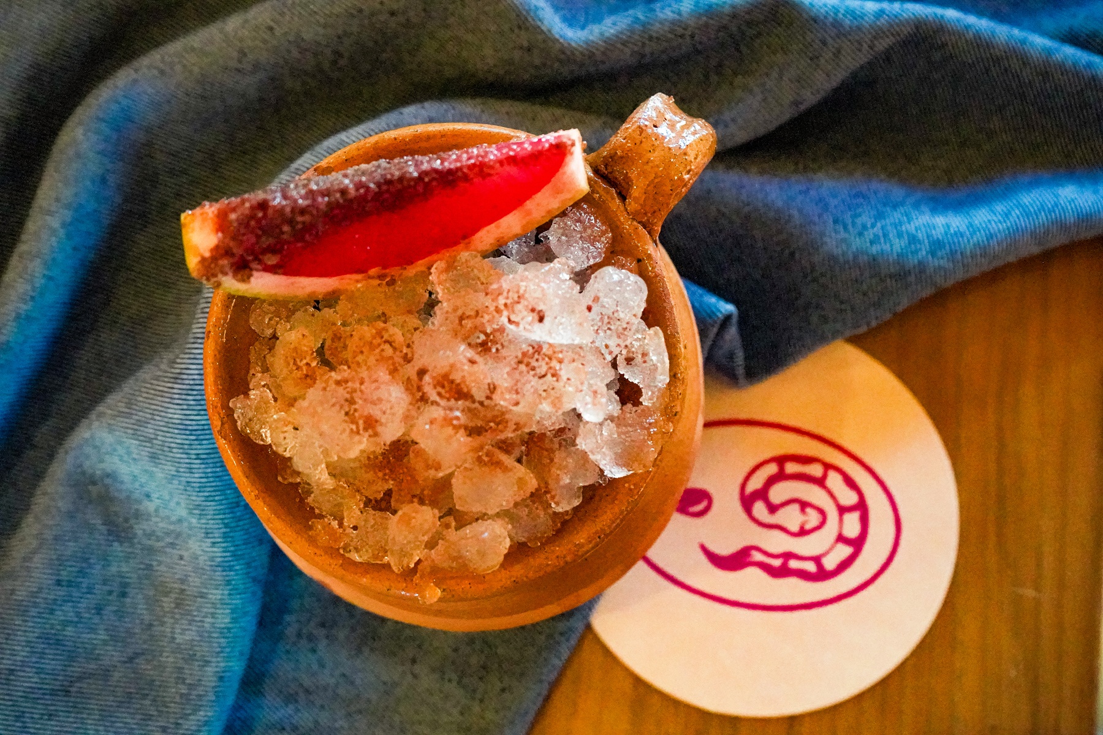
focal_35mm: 47
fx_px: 1440
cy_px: 368
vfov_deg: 28.6
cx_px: 552
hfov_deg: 41.9
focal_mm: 47
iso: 16000
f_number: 8
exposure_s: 1/160
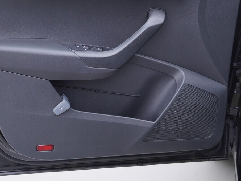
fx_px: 383
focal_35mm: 55
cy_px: 71
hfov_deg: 34.5
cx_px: 72
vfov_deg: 26.5
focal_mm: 24
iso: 125
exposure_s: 1/40
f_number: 2.8
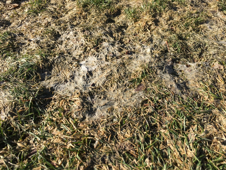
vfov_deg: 48.2
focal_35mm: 29
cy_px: 85
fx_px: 189
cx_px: 113
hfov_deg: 61.7
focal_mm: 4.15
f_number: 2.2
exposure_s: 1/874
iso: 25
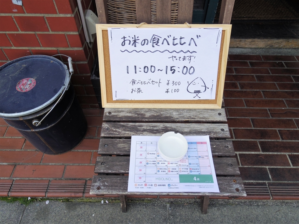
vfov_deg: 56.8
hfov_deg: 71.6
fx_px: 207
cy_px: 112
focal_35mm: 24
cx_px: 150
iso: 100
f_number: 3.2
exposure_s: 1/80
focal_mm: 5.2
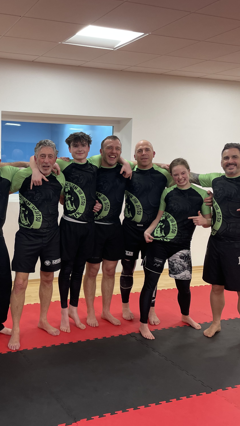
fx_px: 430
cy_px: 213
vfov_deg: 52.8
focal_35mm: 38
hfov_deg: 30.4
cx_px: 47
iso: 125
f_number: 1.6
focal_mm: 4.2
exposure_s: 1/100
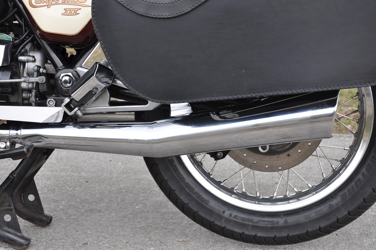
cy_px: 125
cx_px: 188
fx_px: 751
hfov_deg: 28.1
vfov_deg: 18.9
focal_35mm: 72
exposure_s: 1/80
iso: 200
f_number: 9
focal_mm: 48
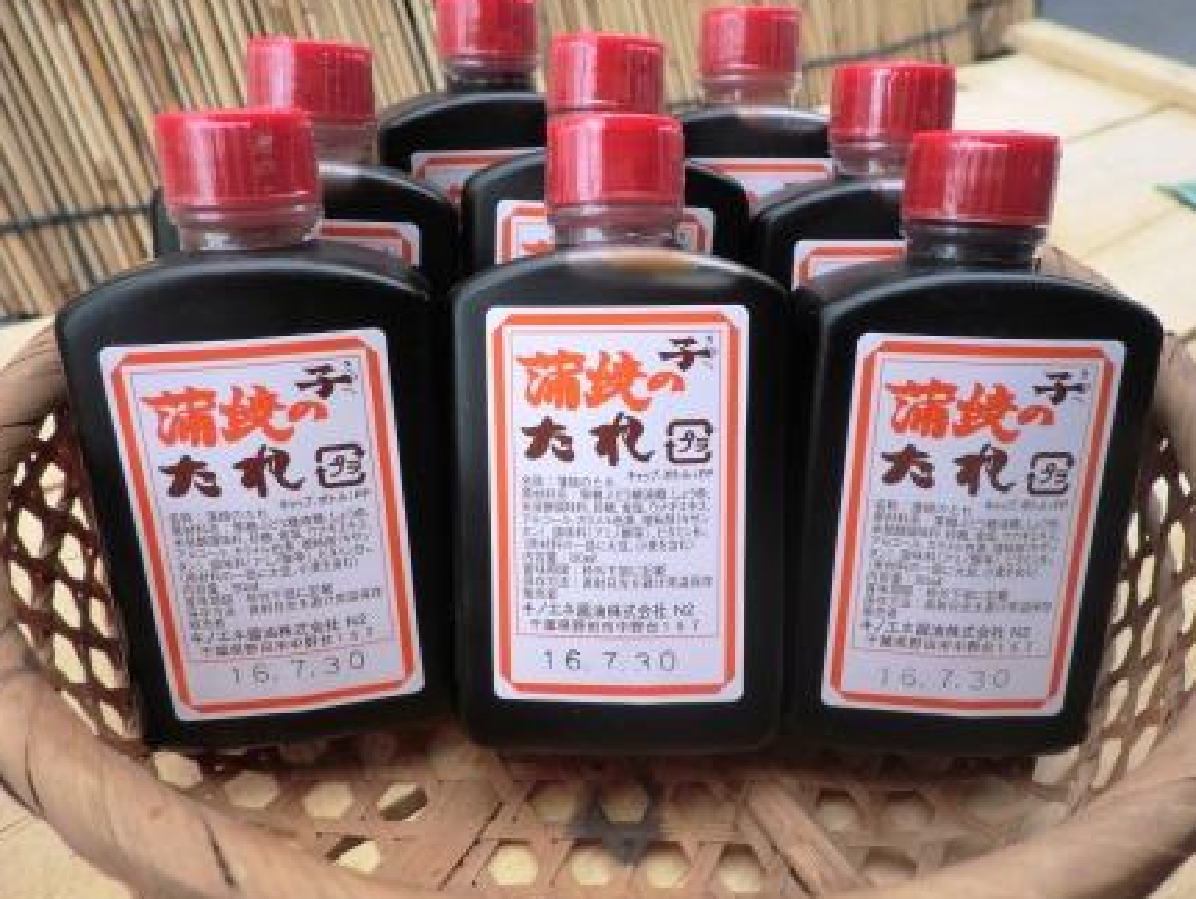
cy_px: 447
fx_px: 934
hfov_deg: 65.3
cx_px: 602
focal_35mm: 27
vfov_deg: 51.4
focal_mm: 4.7
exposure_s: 1/60
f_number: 2.8
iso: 50
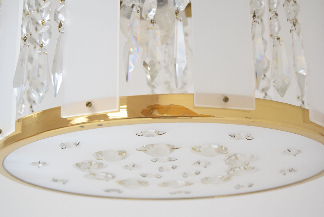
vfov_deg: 16.6
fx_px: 743
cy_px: 108
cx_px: 162
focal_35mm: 82
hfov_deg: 24.6
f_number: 5.6
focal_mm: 55
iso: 1600
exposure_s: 1/50
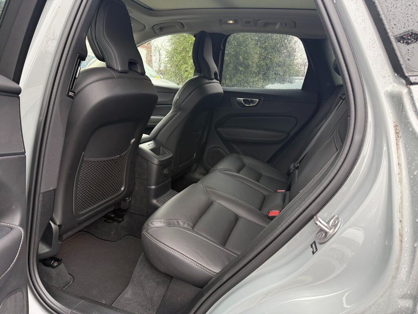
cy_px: 157
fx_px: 290
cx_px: 209
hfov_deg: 71.6
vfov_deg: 56.8
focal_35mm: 24
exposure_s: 1/121
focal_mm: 6.76
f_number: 1.78
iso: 160
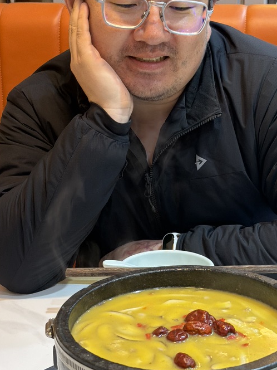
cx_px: 152
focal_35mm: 74
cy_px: 184
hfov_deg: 19.9
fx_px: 790
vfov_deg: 26.3
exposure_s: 1/50
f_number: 1.78
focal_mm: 6.76
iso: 100
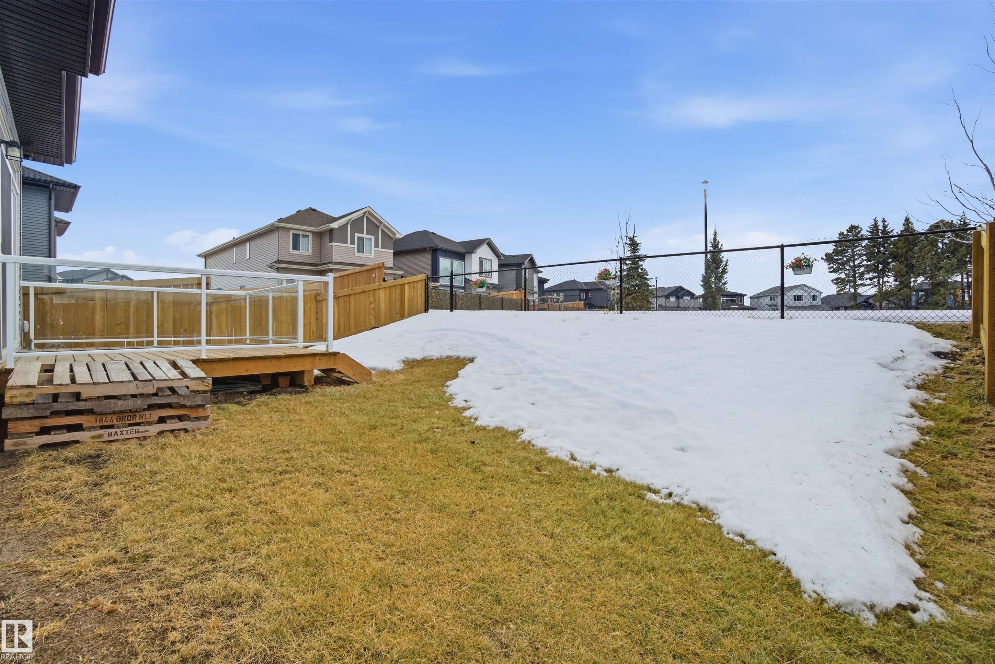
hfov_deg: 100.4
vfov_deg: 77.3
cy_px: 332
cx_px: 498
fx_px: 415
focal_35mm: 15
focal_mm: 10
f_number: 8
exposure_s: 1/4000
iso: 400
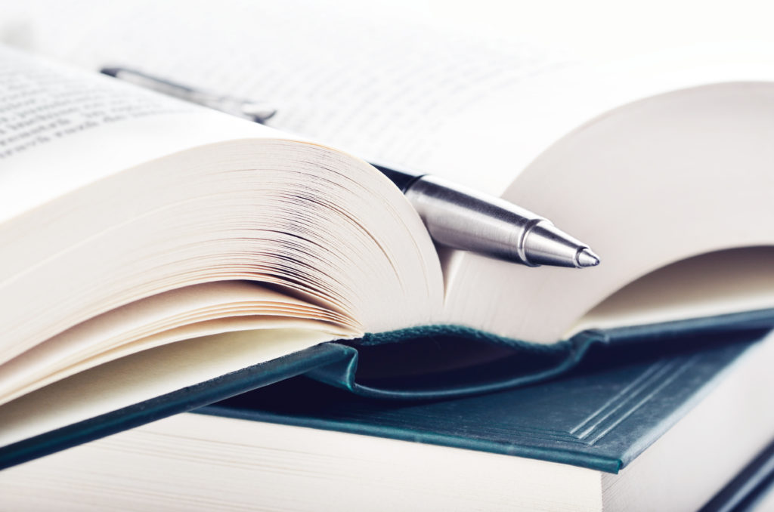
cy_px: 256
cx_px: 387
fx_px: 3379
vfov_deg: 8.7
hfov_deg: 13.1
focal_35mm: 158
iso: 100
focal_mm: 105
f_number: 9
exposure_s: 1/250
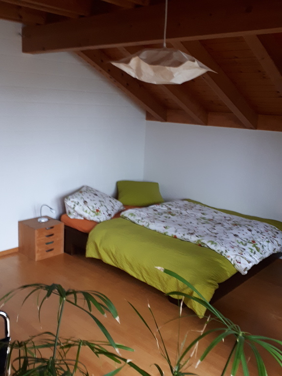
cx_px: 141
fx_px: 293
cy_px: 188
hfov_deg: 51.4
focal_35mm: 27
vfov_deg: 65.3
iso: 250
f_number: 1.9
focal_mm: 3.6
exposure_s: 1/17
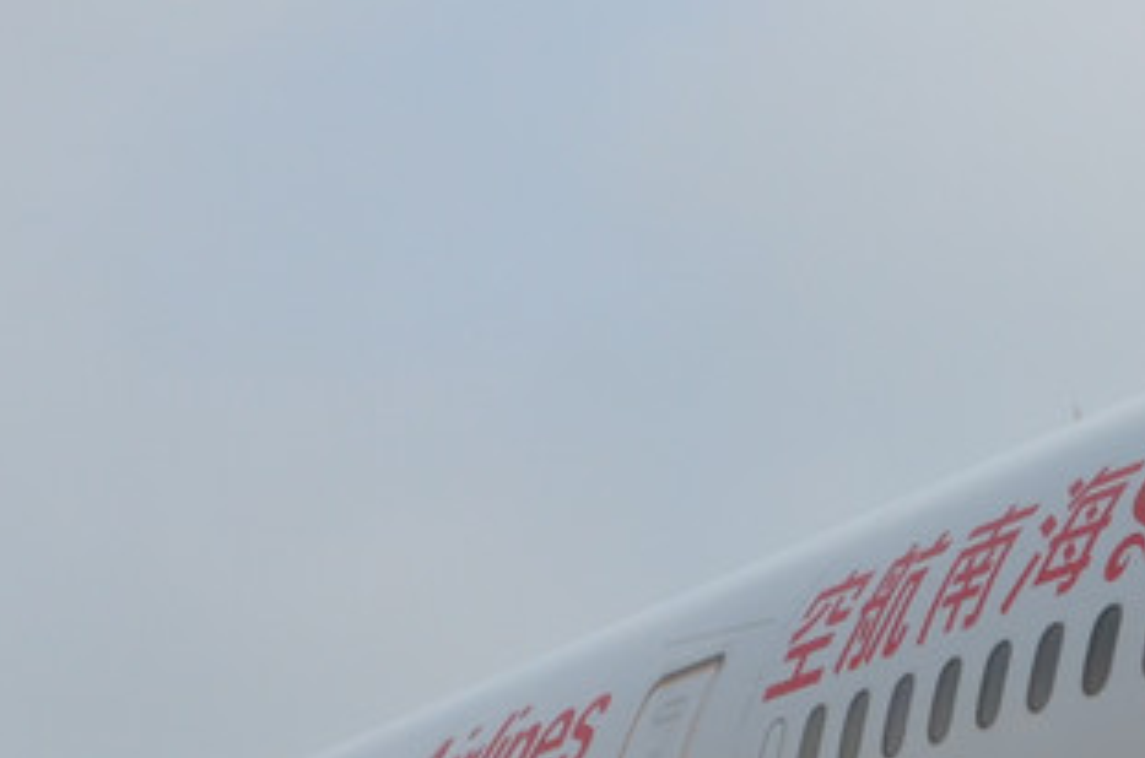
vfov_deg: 9.7
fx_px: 4444
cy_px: 614
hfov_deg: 14.4
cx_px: 1156
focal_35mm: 140
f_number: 13
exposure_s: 1/640
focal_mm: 24
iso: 400
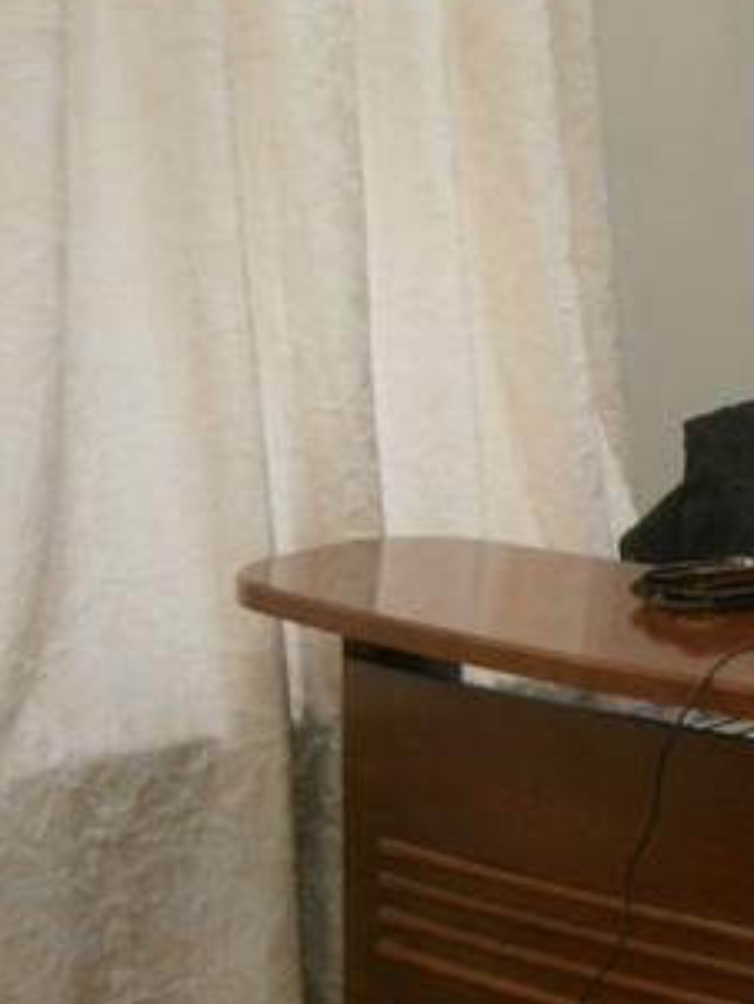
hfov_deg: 14.0
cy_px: 437
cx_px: 1061
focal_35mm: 100
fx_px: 2902
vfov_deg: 19.6
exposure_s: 1/40
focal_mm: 8.3
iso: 250
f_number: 3.4
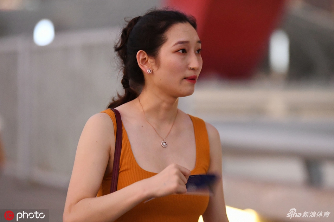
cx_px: 167
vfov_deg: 8.6
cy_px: 111
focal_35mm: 160
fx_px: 1483
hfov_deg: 12.8
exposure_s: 1/100
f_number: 2.8
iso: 8000
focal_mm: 160
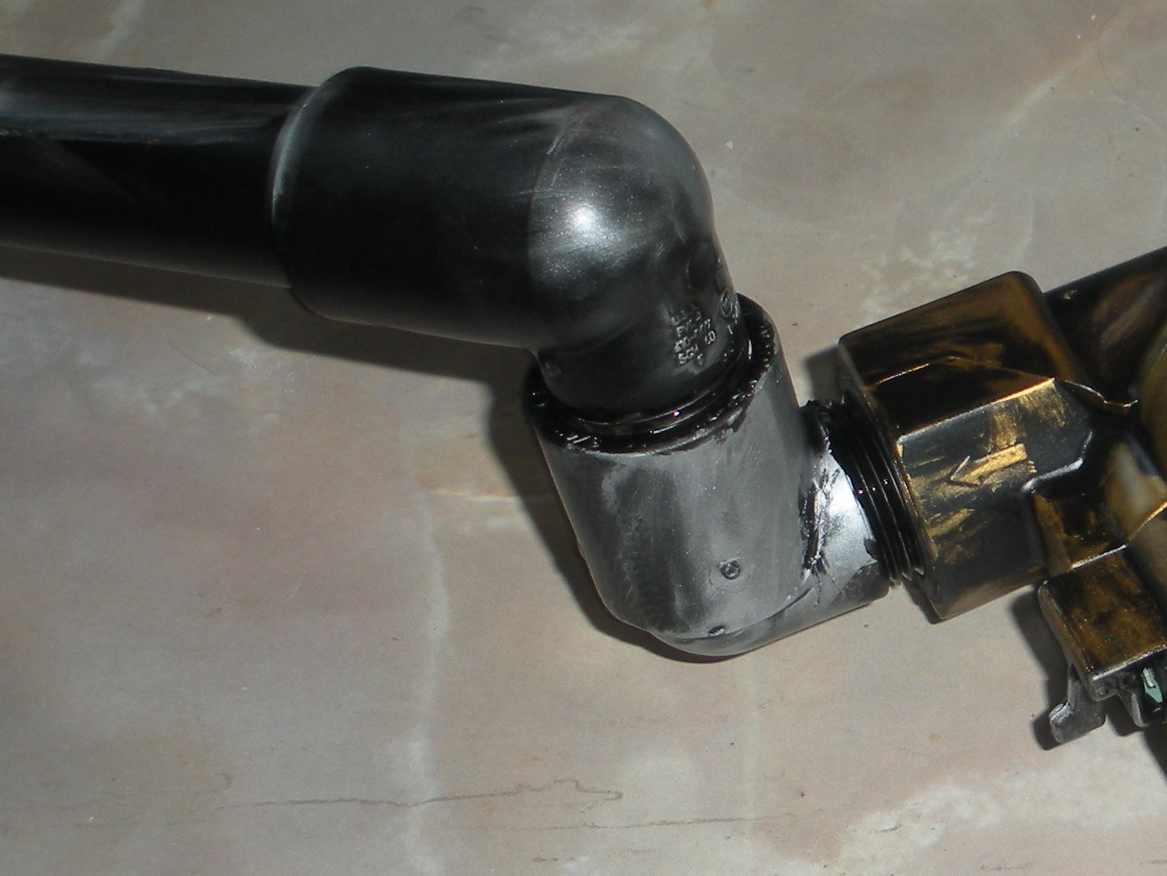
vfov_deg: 16.1
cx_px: 1195
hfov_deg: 20.5
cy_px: 422
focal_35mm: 92
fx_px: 3102
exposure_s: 1/30
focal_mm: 6.3
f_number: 3.5
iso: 64
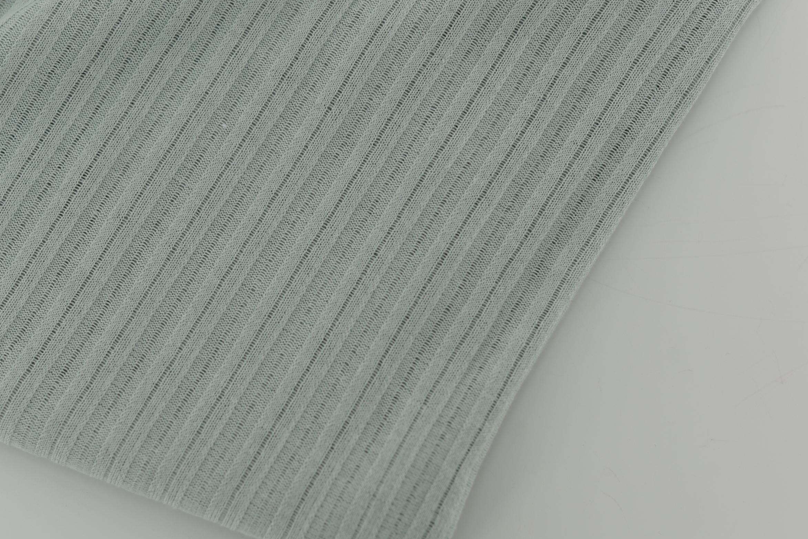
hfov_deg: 31.3
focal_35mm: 64
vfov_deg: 21.3
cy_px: 254
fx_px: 1437
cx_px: 325
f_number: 3.5
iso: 100
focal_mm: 50
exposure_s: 1/250
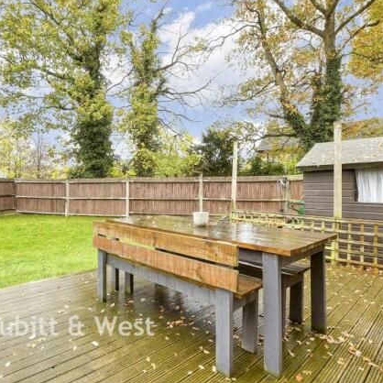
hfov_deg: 73.9
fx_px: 250
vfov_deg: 74.8
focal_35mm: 20
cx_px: 151
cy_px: 189
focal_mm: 10
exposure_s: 1/13
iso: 160
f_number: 8
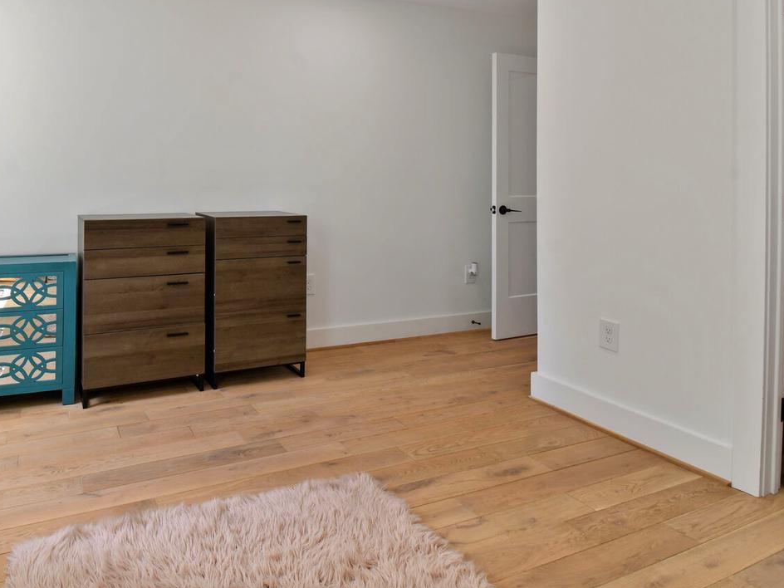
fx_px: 498
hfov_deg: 73.8
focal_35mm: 22
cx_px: 256
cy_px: 192
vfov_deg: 59.5
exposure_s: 1/10
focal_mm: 10
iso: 200
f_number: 10
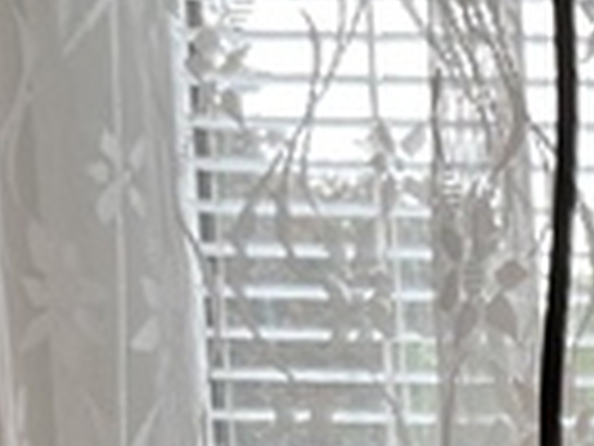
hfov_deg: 11.1
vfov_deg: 8.5
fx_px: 2780
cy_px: 1023
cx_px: 1179
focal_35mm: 162
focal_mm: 3
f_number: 1.8
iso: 25
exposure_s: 1/100
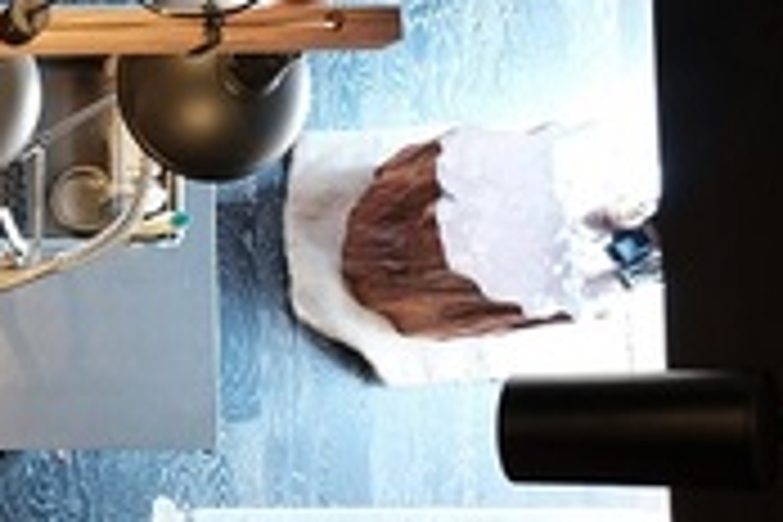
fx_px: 1196
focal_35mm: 55
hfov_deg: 24.5
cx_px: -490
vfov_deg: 24.2
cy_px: 418
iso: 800
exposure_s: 1/7.5
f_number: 4
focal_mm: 10
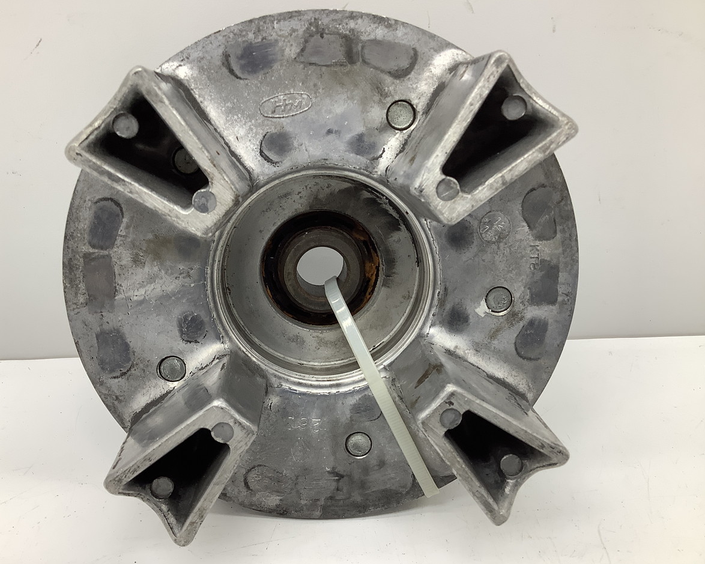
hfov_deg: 54.2
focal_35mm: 33
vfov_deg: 44.5
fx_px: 688
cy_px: 277
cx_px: 322
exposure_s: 1/60
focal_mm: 3.3
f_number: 2.4
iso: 50
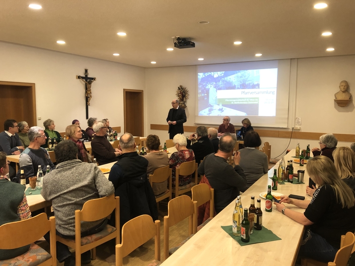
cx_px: 178
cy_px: 133
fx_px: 287
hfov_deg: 63.4
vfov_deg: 49.7
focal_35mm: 28
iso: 64
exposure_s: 1/17
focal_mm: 4
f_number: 1.8
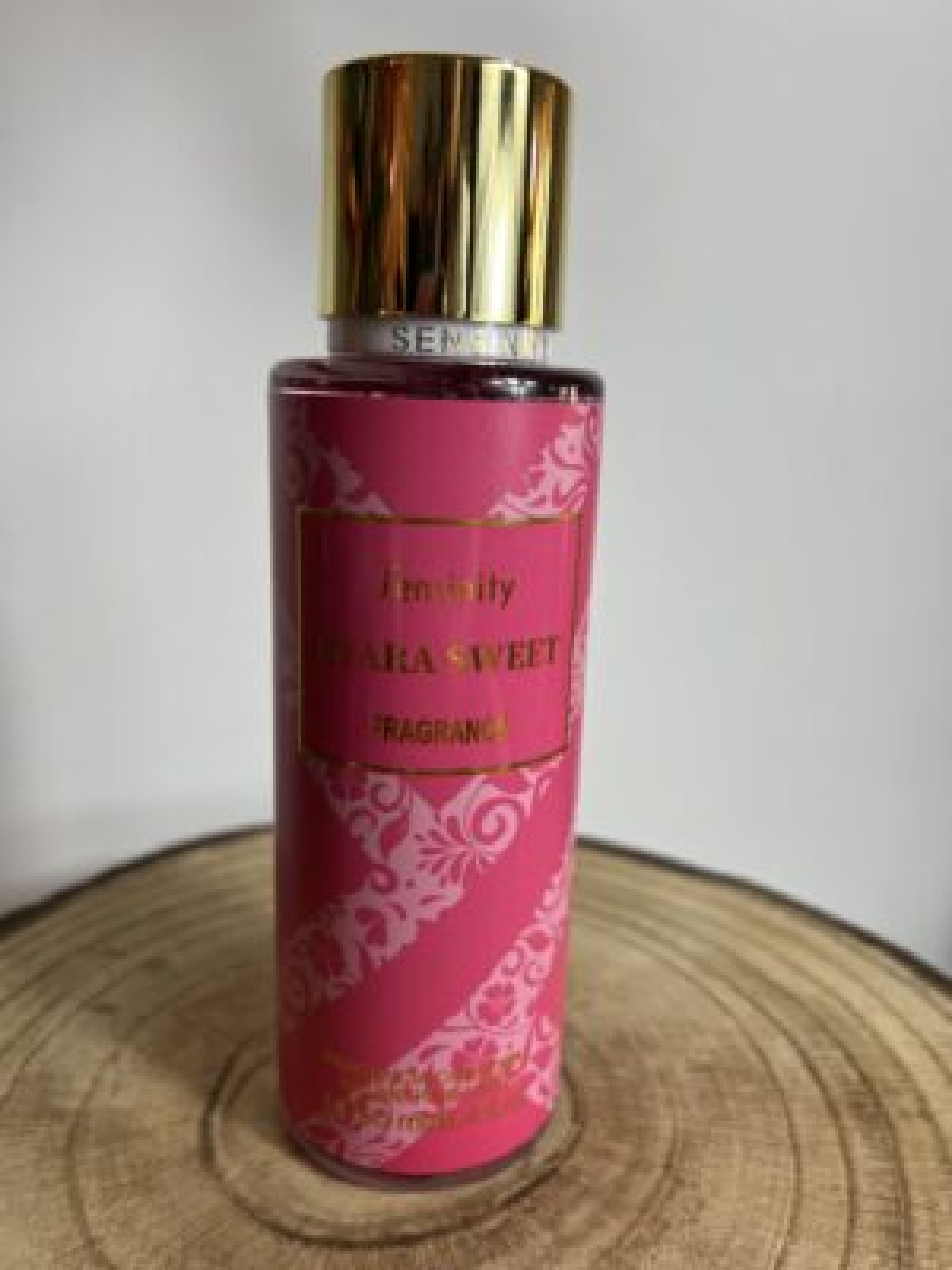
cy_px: 635
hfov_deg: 53.1
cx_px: 476
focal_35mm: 26
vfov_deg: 67.3
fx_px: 953
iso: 40
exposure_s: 1/182
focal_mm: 5.7
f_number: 1.5
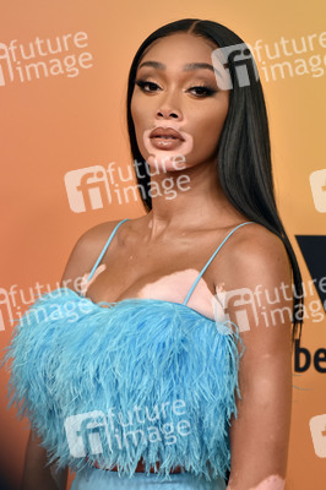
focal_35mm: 170
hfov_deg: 8.1
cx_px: 163
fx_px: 2313
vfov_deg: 12.1
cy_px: 245
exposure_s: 1/200
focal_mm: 170
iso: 2000
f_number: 5.6
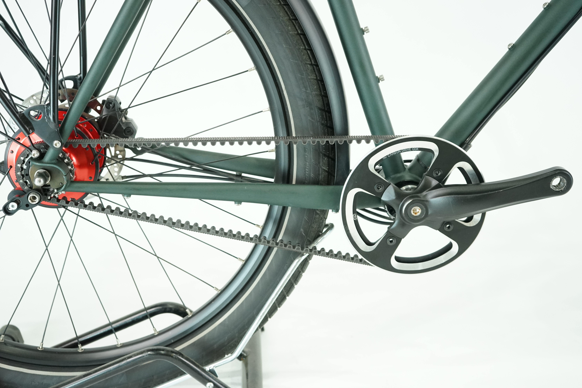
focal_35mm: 47
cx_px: 291
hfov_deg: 41.9
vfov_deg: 28.6
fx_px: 760
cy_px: 194
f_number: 5
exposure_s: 1/200
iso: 2500
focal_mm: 47
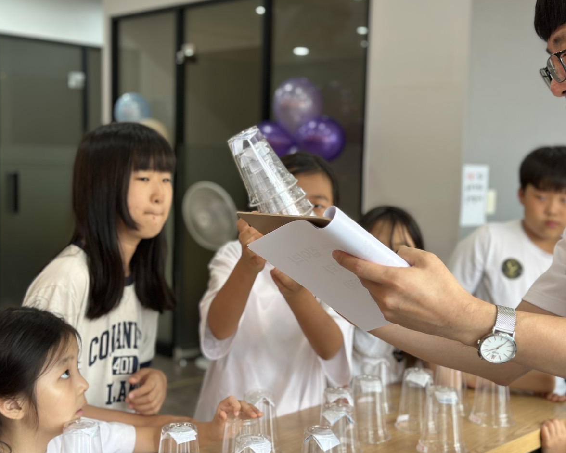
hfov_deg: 36.7
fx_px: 854
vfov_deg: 29.7
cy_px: 226
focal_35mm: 51
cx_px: 281
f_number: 1.78
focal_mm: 6.86
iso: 125
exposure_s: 1/60
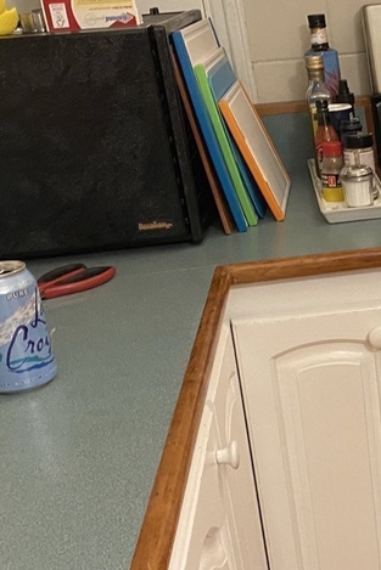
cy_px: 294
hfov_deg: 20.7
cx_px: 510
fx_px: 936
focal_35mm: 59
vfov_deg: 33.9
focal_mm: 4.25
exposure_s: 1/30
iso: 640
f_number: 1.8
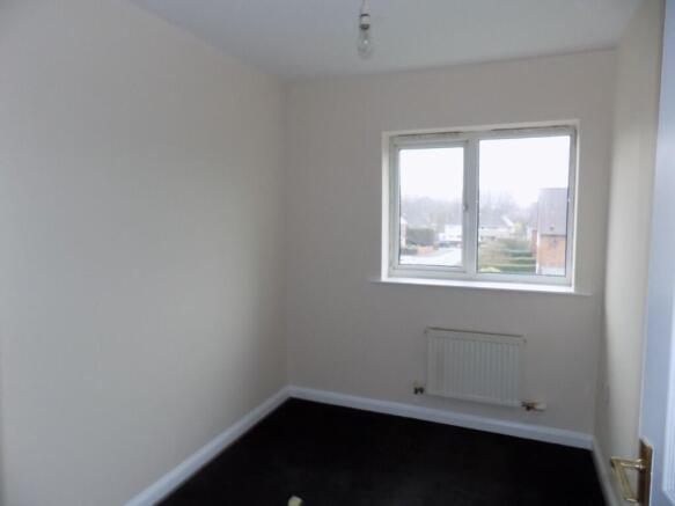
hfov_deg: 73.9
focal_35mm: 23
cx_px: 338
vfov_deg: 58.9
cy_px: 253
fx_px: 448
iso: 250
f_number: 3.1
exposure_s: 1/30
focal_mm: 4
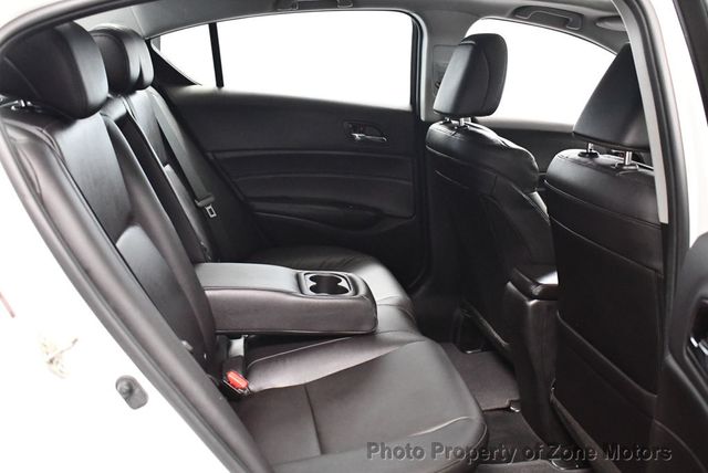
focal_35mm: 36
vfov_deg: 36.9
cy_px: 236
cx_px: 354
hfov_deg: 53.1
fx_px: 709
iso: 4500
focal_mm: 18
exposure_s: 1/60
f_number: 3.5
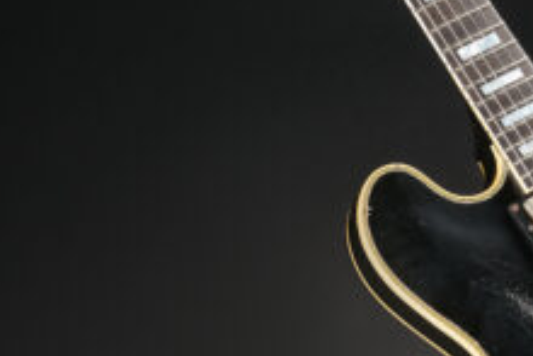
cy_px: 178
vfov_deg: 9.1
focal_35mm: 151
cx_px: 562
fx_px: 2242
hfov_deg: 13.3
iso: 250
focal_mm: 32.5
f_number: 4
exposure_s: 1/200
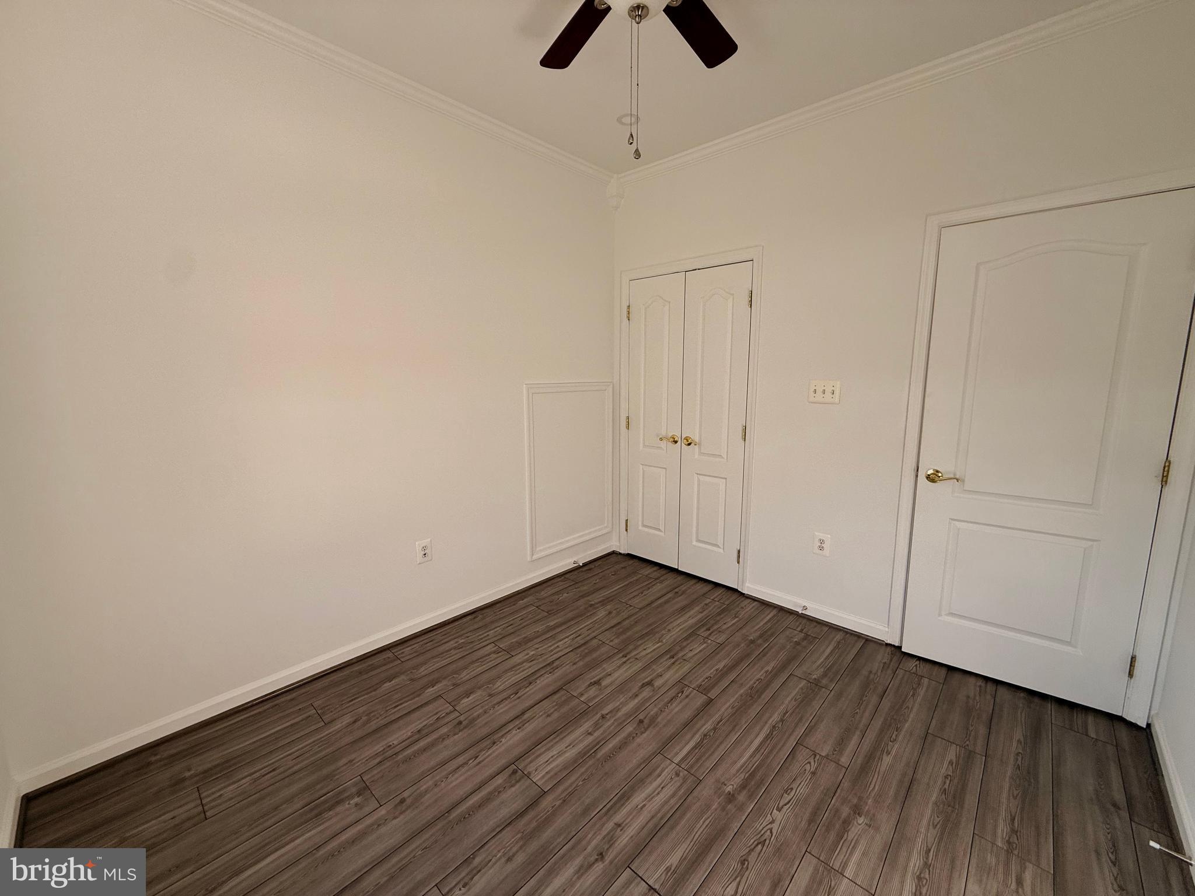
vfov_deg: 85.7
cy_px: 448
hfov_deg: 102.1
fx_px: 483
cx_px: 598
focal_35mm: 14
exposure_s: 1/169
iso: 50
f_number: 2.2
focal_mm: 2.22
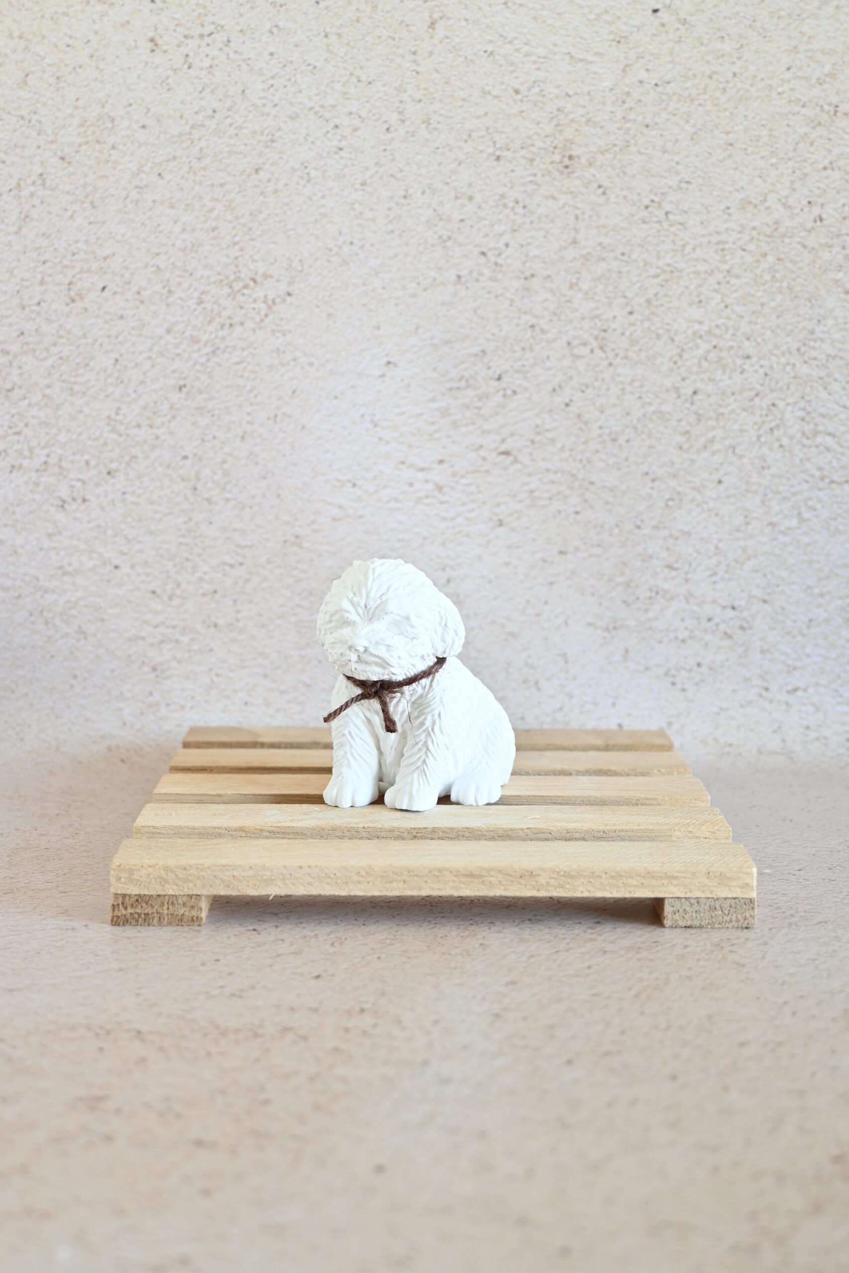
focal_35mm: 46
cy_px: 636
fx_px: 1618
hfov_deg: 29.4
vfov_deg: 43.0
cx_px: 424
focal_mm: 30.5
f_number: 5
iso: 125
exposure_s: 1/10
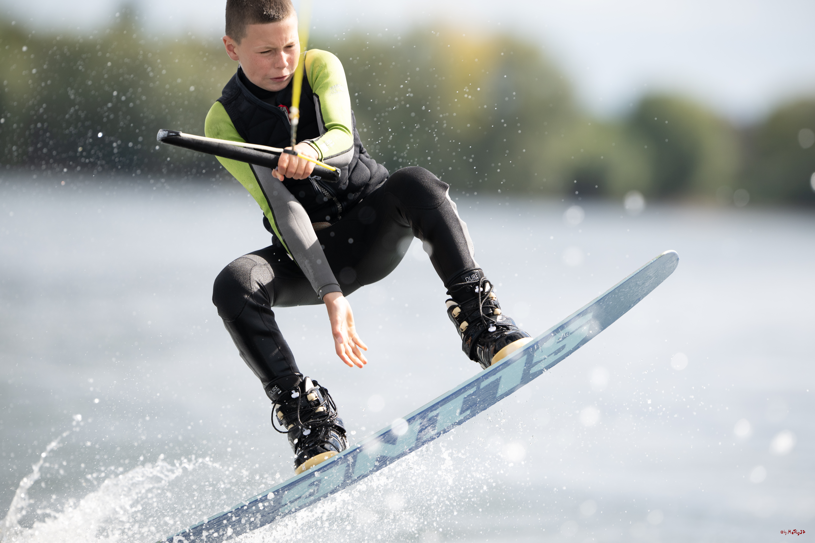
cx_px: 408
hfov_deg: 5.2
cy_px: 272
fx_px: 9055
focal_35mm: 400
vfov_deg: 3.4
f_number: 4
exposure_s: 1/2500
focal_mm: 400
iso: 320
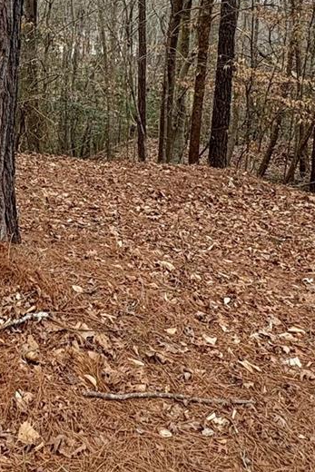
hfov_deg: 28.7
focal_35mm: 43
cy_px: 53
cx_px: -19
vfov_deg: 42.0
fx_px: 564
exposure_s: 1/100
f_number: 2.2
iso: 80
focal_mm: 2.22
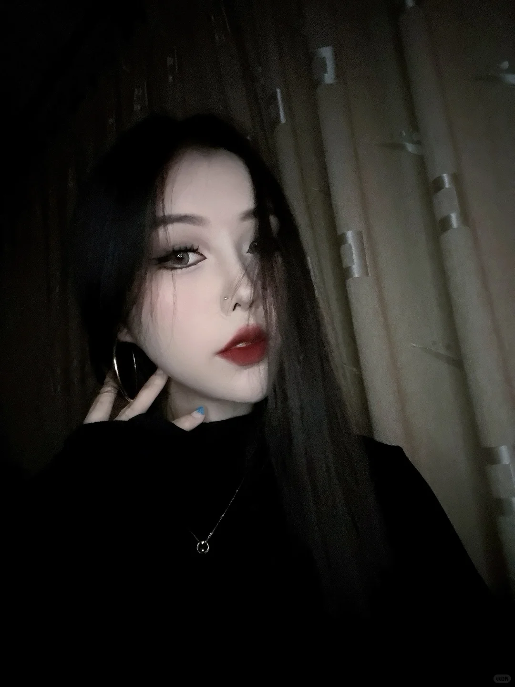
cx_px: 258
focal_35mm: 23
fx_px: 456
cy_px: 344
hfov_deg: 58.9
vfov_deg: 73.9
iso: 1250
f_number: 1.9
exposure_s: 1/16
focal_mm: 2.69
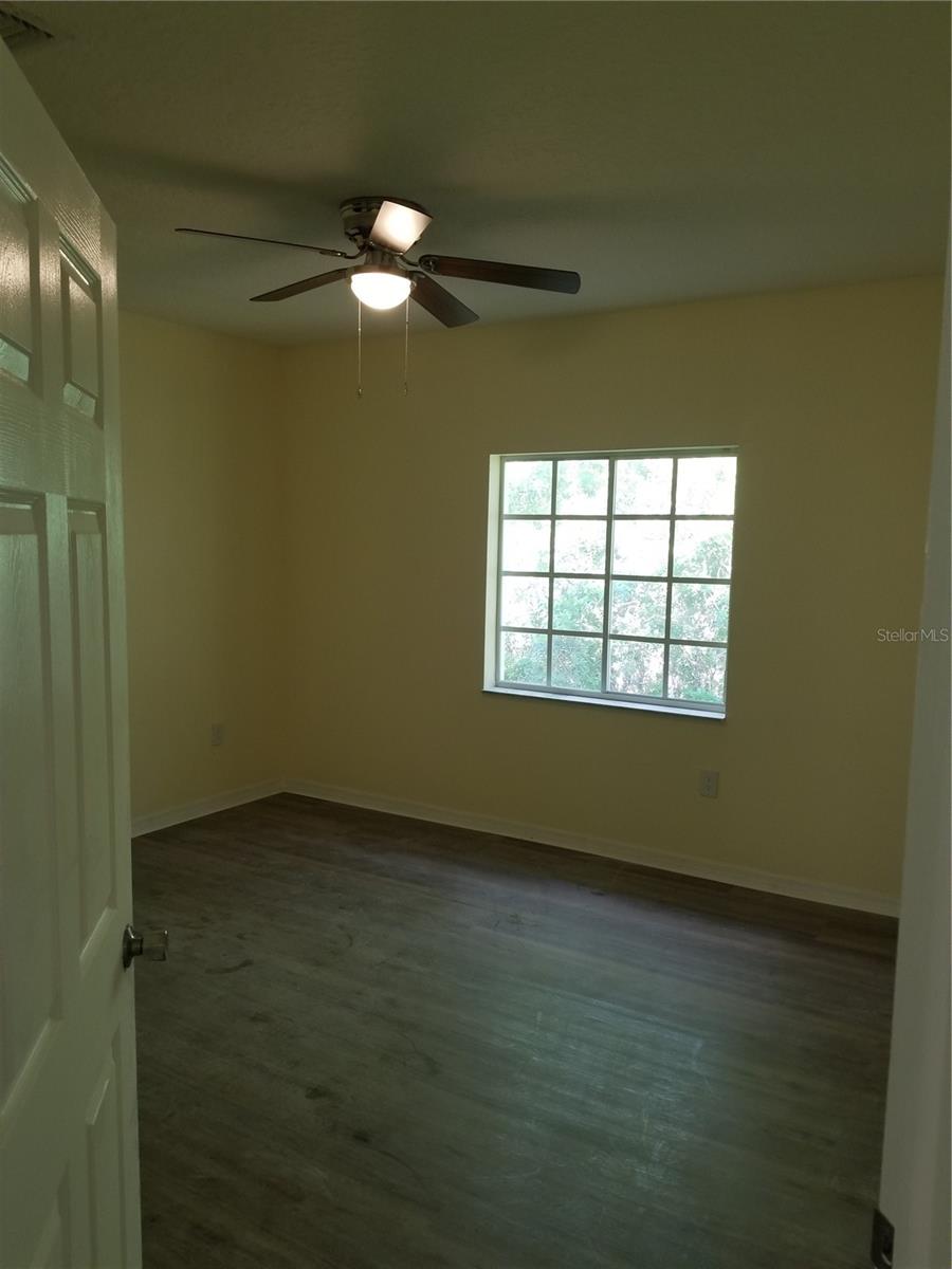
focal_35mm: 26
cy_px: 634
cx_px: 476
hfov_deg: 53.1
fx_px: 953
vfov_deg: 67.3
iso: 160
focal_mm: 4.3
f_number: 1.7
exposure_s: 1/120
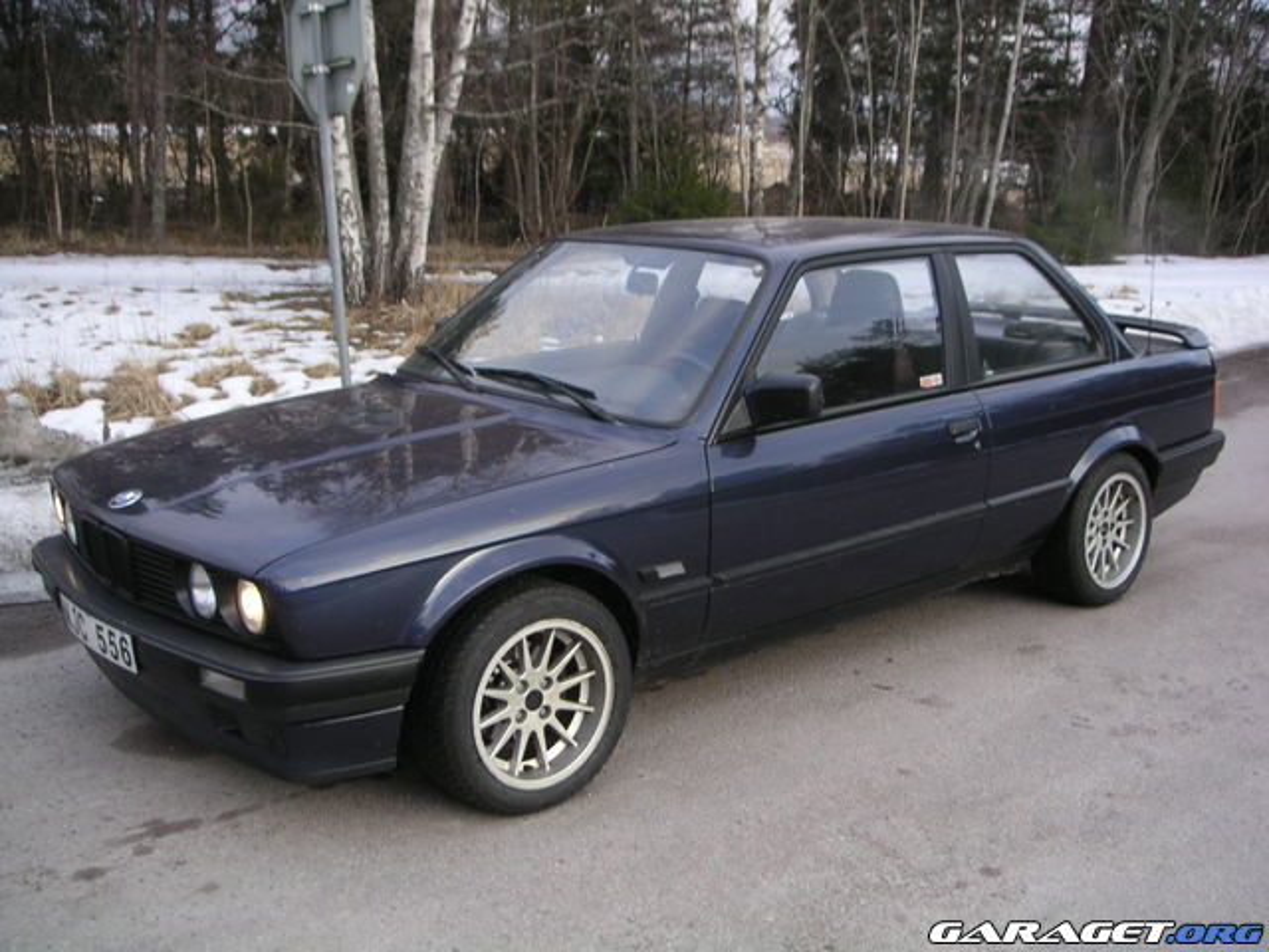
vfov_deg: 37.7
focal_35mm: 38
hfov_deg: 49.0
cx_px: 634
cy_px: 476
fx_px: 1393
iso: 50
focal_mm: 6
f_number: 2.8
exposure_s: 1/45
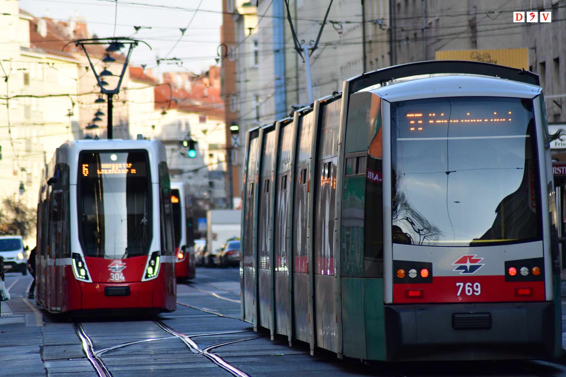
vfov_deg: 4.0
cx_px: 283
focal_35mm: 345
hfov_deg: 6.0
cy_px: 188
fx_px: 5424
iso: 2500
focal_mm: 230
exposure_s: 1/3200
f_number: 5
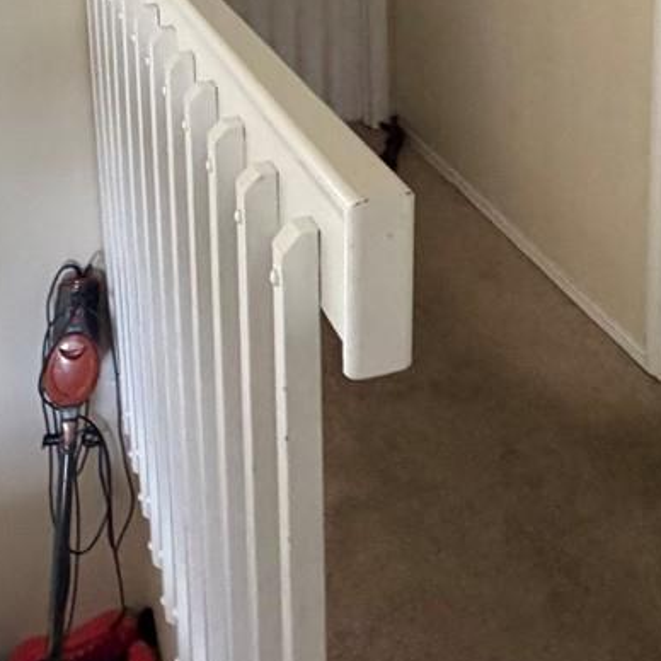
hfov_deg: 32.2
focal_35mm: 51
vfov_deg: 29.8
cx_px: 560
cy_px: -77
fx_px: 1102
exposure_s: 1/60
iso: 400
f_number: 2.2
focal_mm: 2.22
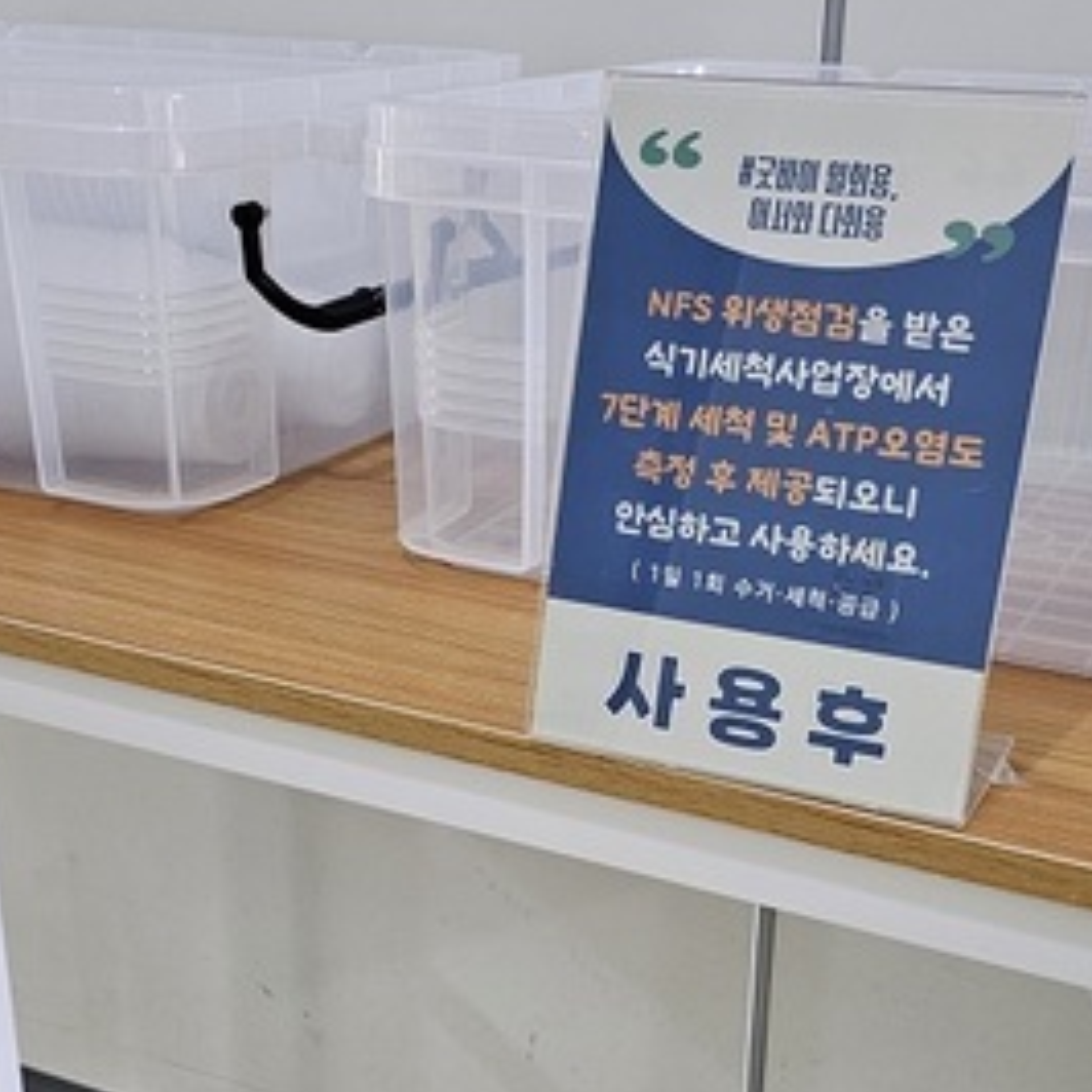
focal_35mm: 49
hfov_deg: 34.7
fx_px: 1749
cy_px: 731
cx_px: 567
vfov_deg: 34.3
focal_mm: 6.3
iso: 640
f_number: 1.7
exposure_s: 1/30
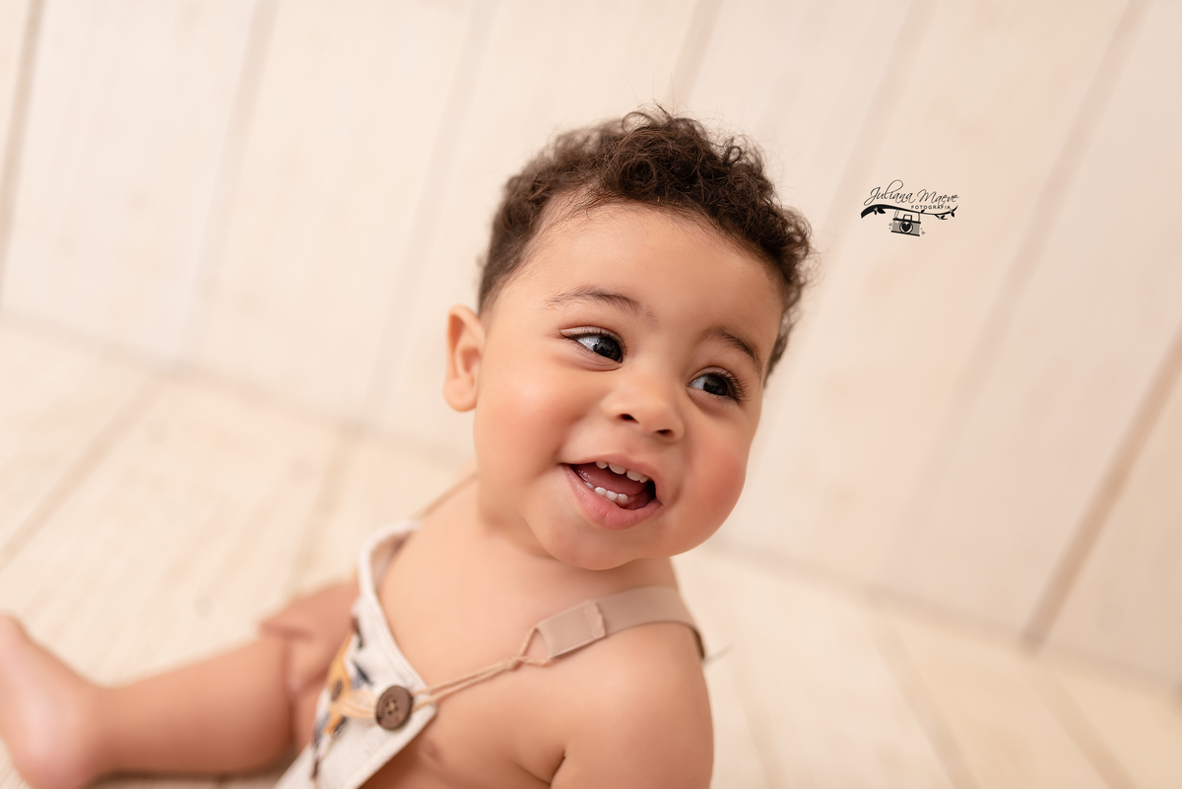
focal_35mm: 35
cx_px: 591
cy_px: 394
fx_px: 1150
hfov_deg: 54.4
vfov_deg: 37.9
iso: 125
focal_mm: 35
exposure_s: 1/100
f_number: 2
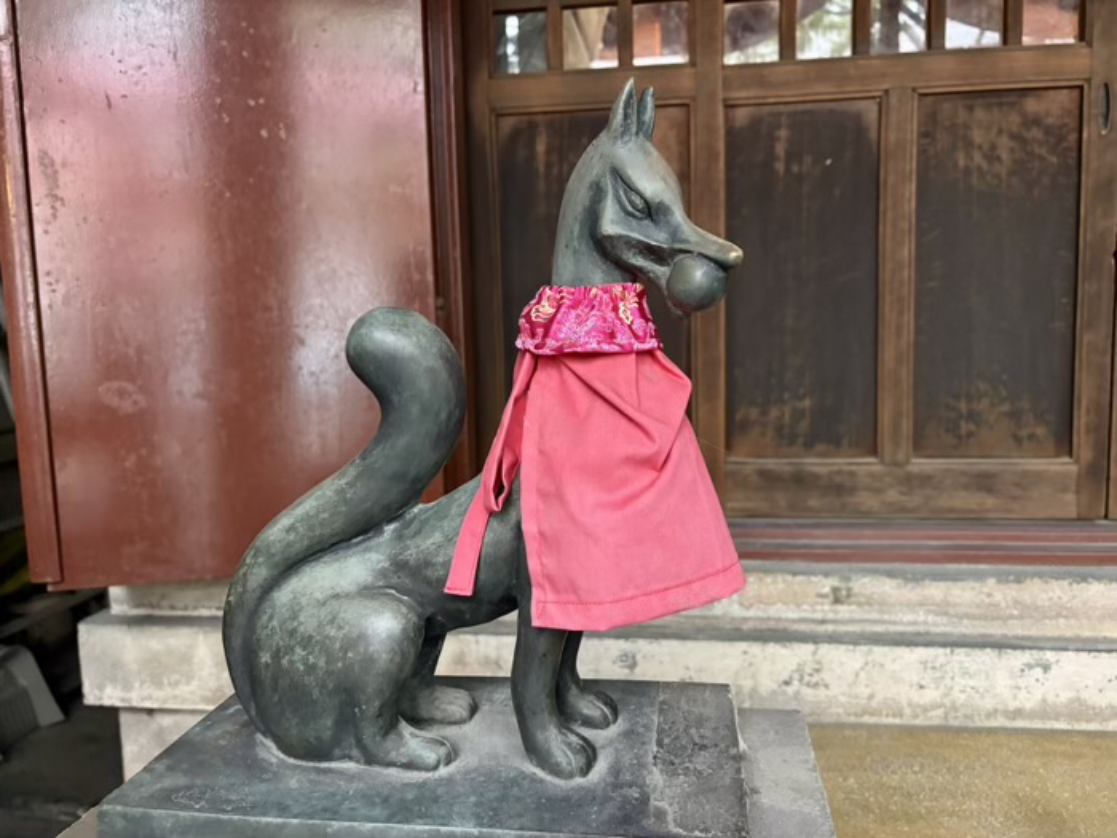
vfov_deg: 53.1
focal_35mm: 26
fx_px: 839
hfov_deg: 67.3
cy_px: 419
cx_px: 558
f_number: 1.6
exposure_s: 1/33
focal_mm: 5.96
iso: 500
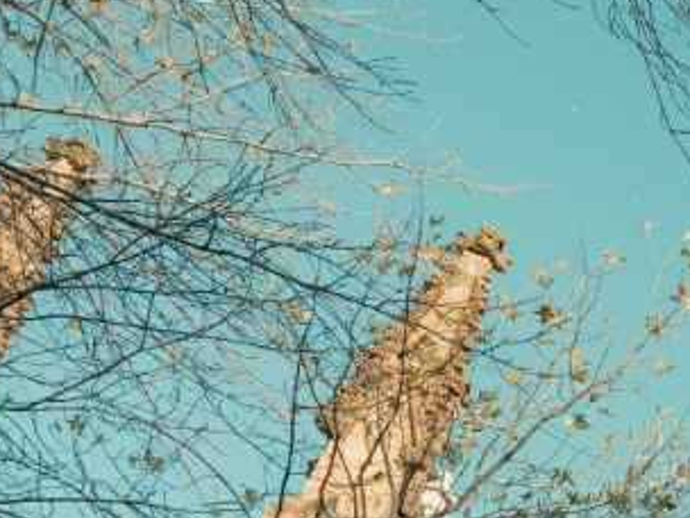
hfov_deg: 16.5
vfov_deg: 15.3
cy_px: 1008
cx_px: 1493
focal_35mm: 79
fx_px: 1575
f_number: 4
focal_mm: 20
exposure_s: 1/220
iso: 200
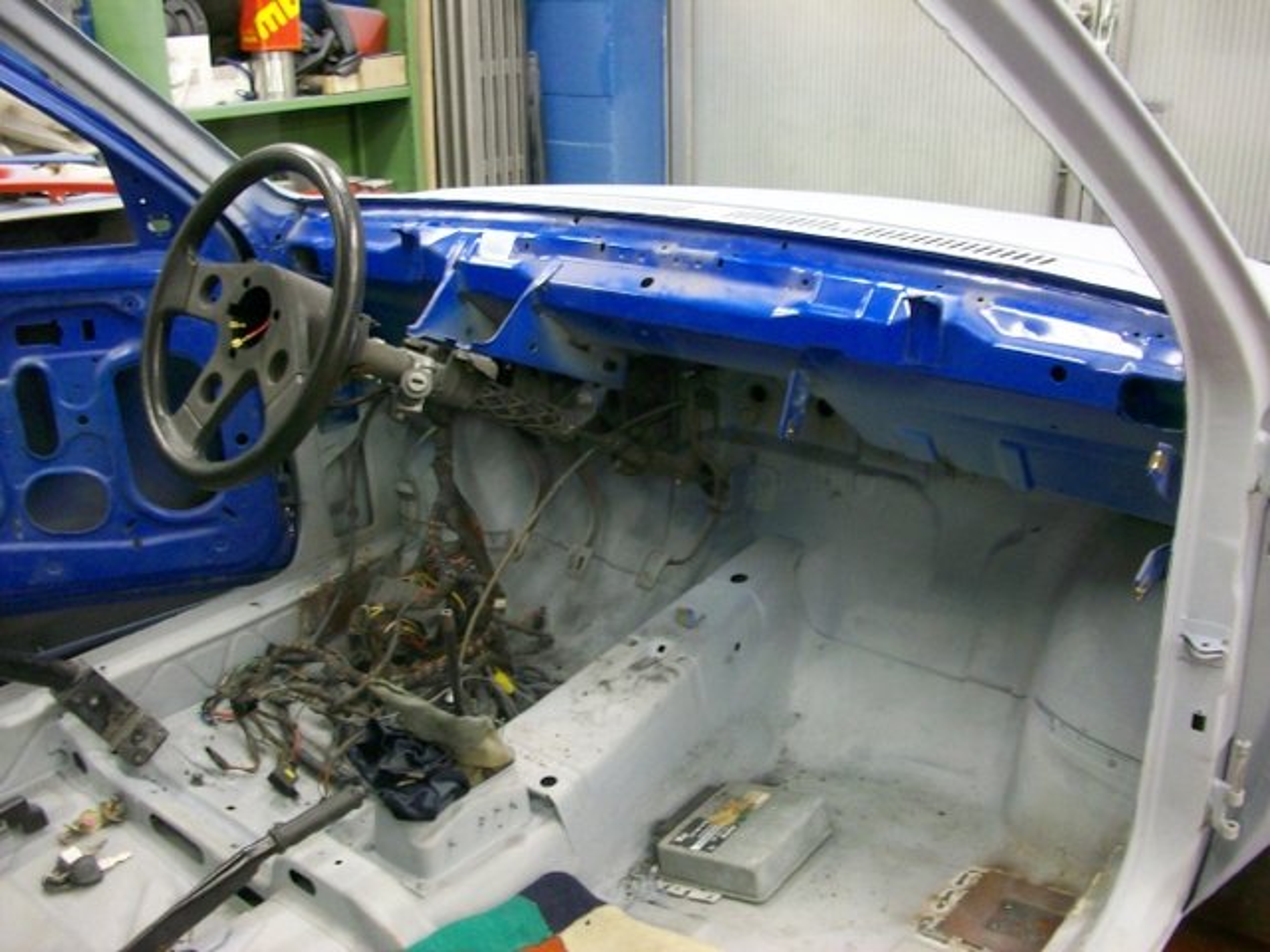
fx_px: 1247
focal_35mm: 34
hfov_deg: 54.0
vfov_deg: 41.8
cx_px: 635
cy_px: 476
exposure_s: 1/14.4
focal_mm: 5.7
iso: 160
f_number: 2.8
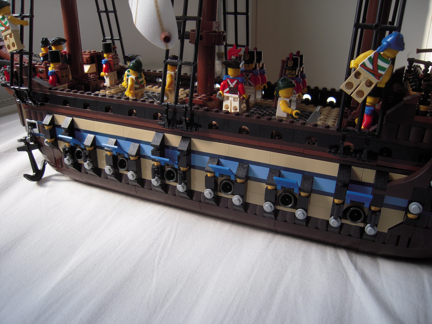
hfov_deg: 63.4
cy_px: 162
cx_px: 216
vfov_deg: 49.7
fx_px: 349
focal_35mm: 28
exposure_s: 1/500
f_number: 2.7
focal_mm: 5
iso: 100
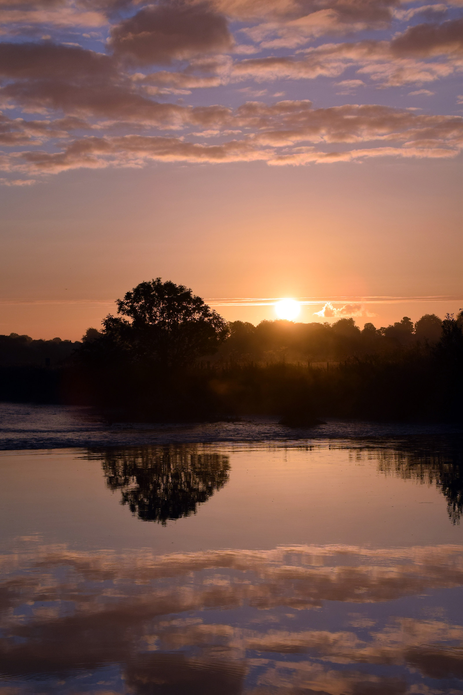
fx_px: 1389
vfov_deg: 28.1
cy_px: 348
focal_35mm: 72
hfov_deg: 18.9
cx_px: 232
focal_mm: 48
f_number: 9
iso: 200
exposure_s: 1/320
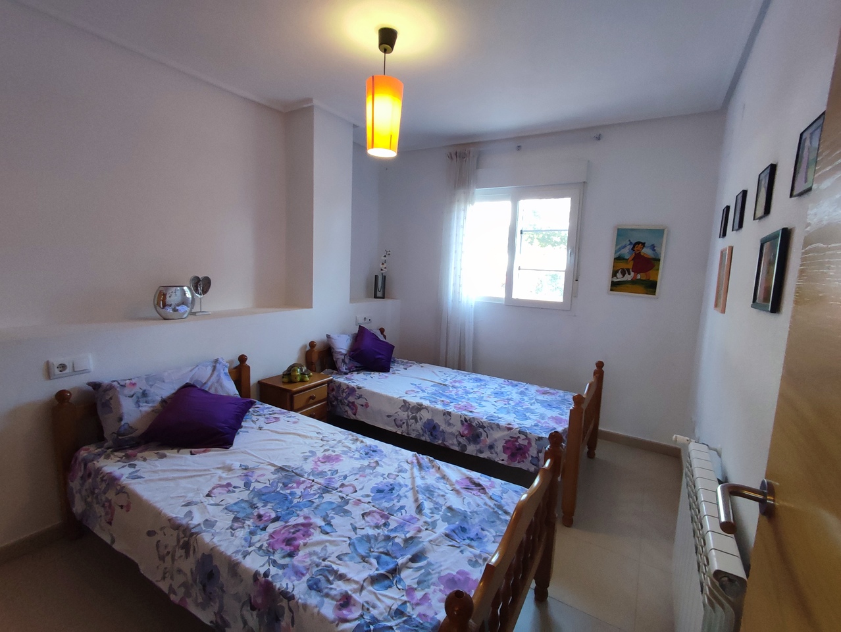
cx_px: 420
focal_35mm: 16
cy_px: 316
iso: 284
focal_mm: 1.65
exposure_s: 1/50
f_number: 2.2
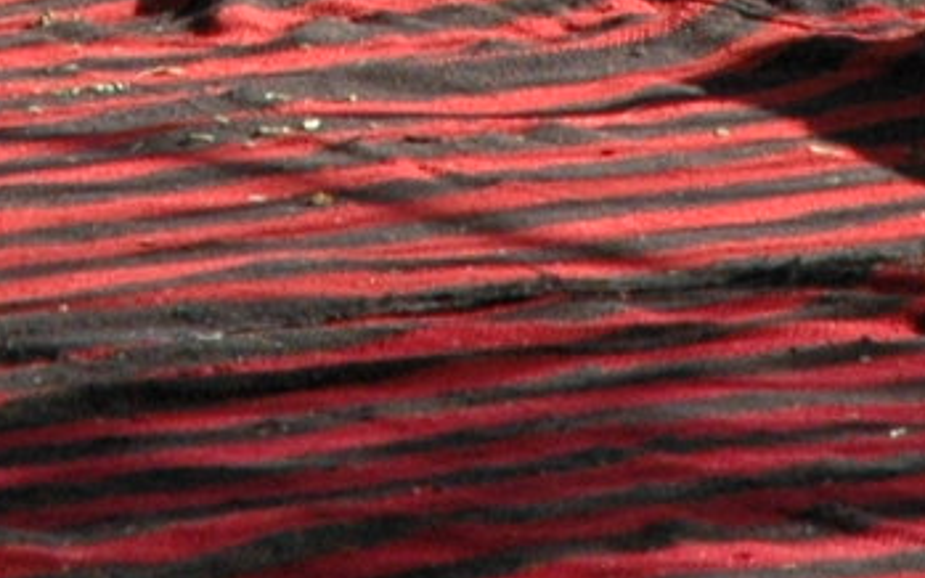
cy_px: -1214
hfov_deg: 3.1
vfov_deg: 1.9
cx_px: 135
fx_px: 17316
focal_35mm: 687
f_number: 9
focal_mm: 70
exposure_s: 1/320
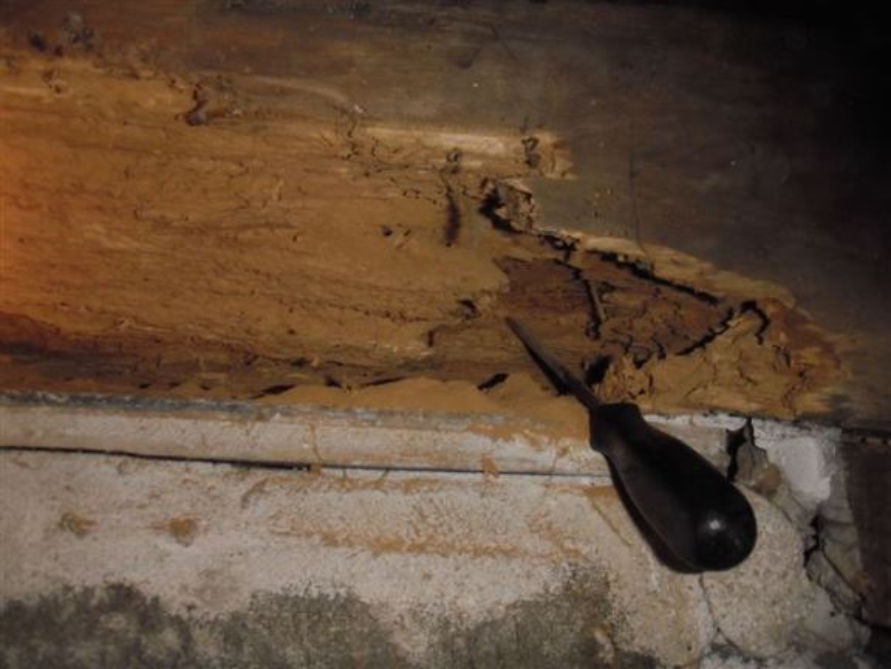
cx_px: 446
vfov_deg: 37.7
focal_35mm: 38
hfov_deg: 49.0
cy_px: 334
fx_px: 978
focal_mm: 6.7
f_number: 3.5
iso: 125
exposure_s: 1/30
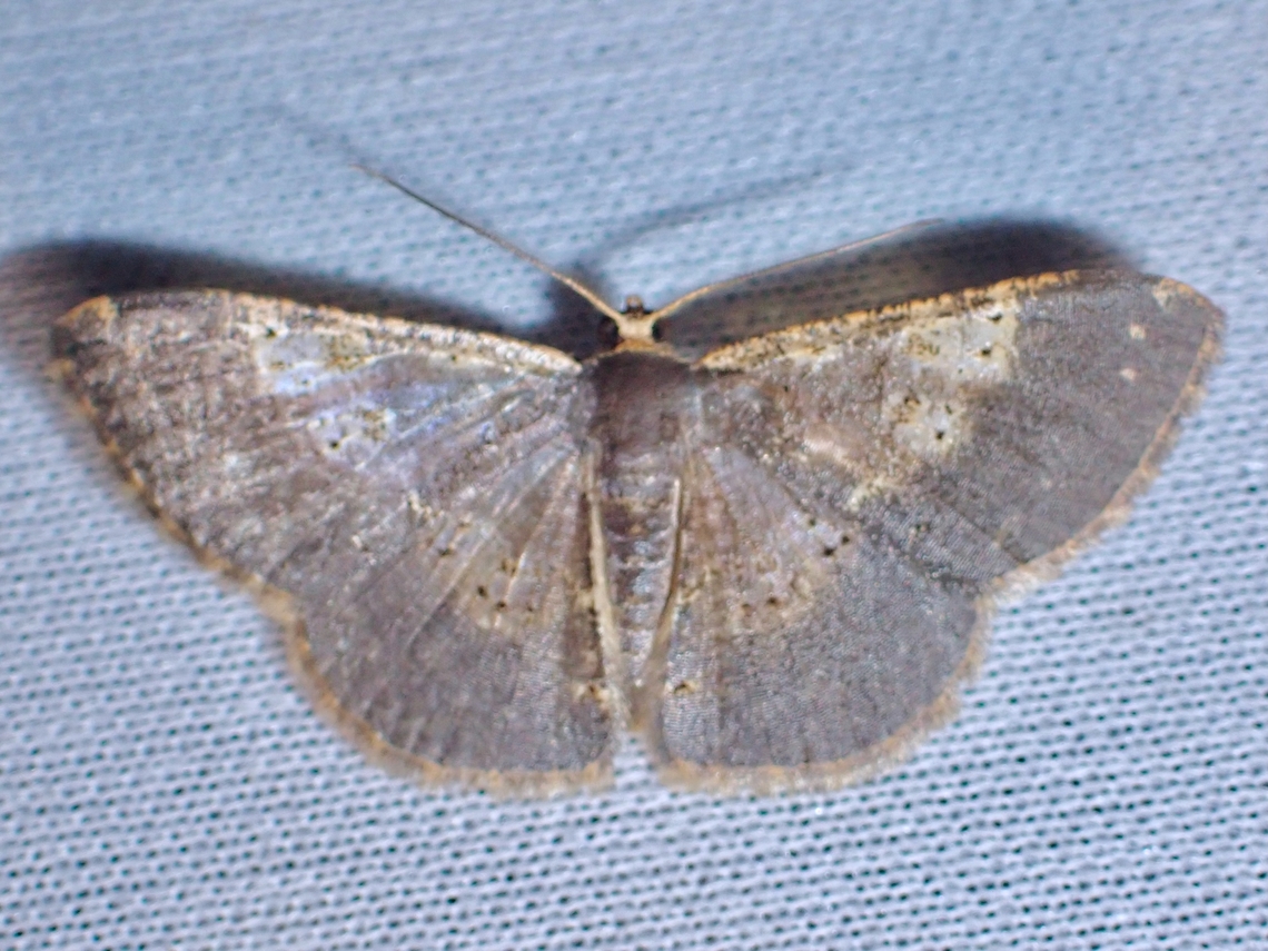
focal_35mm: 100
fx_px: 3663
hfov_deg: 19.6
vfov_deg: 14.8
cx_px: 634
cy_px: 476
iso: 640
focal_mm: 18
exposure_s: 1/100
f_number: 14
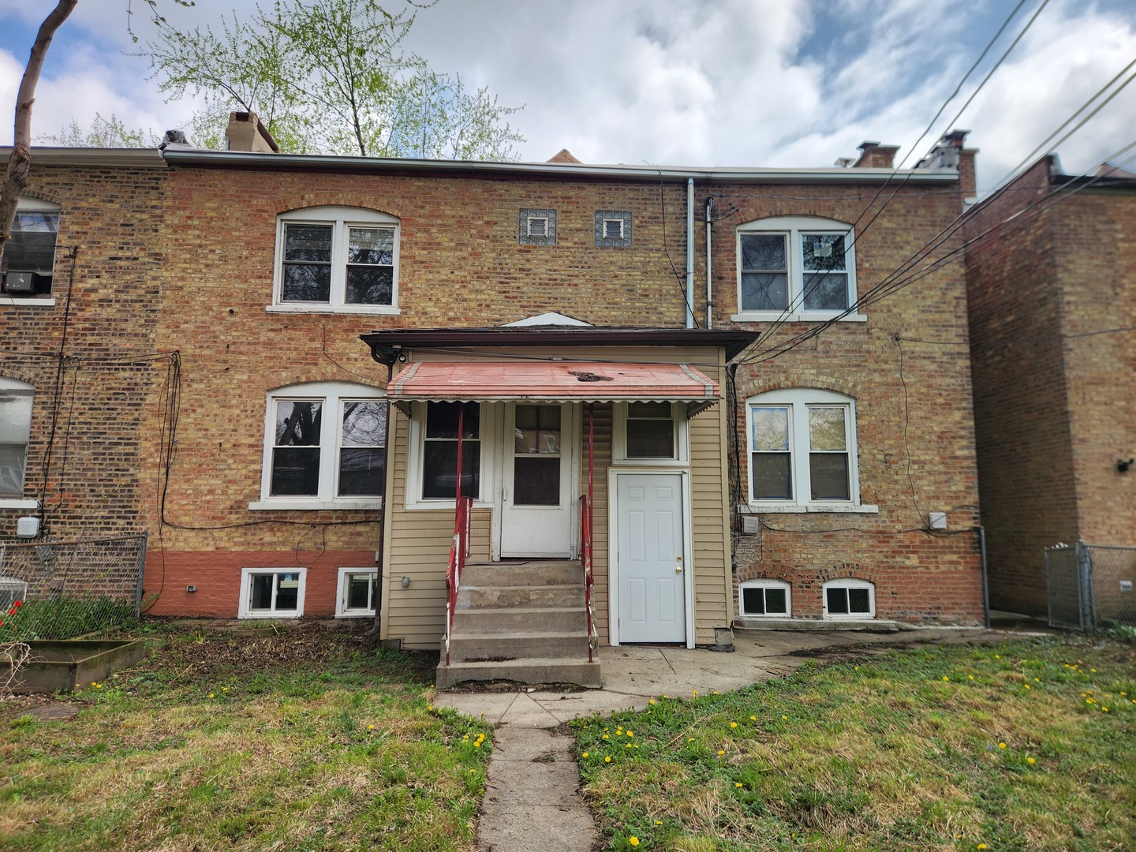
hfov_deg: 73.9
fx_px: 755
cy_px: 426
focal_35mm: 23
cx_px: 568
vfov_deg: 58.9
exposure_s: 1/1358
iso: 20
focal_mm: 5.4
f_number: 1.8
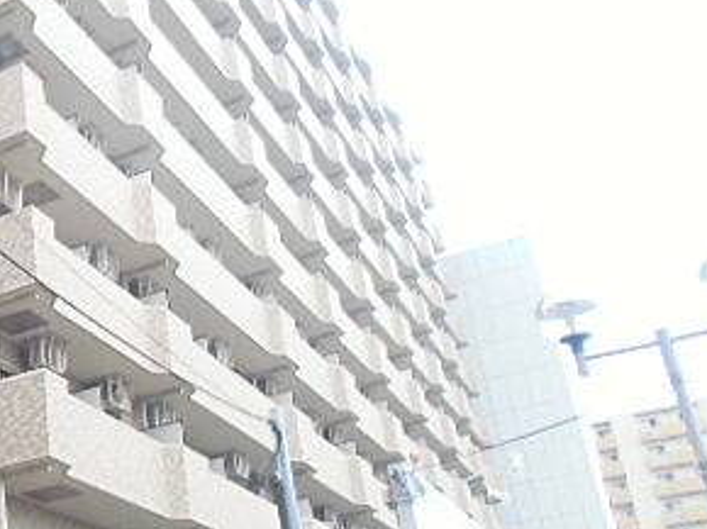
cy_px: 356
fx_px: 1082
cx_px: -41
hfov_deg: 32.5
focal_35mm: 53
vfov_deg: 27.3
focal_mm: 4.24
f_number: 3
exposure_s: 1/80
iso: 64
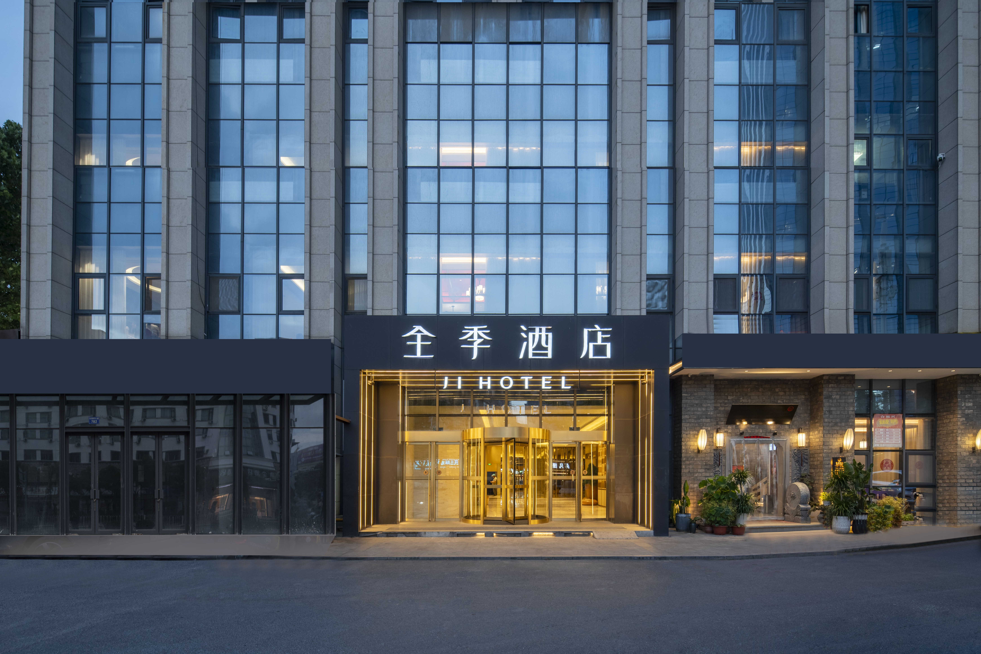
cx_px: 490
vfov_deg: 70.4
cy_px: 327
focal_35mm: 17
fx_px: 463
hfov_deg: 93.3
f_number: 10
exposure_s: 1/20
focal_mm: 17
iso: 320
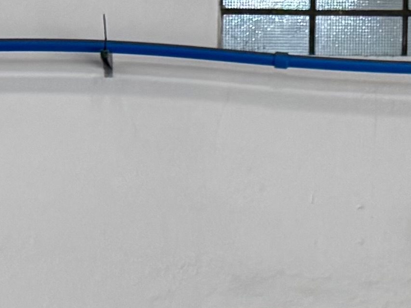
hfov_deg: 12.3
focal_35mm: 160
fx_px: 1900
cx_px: 243
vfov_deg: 7.8
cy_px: 985
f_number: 1.78
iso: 125
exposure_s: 1/120
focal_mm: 6.76
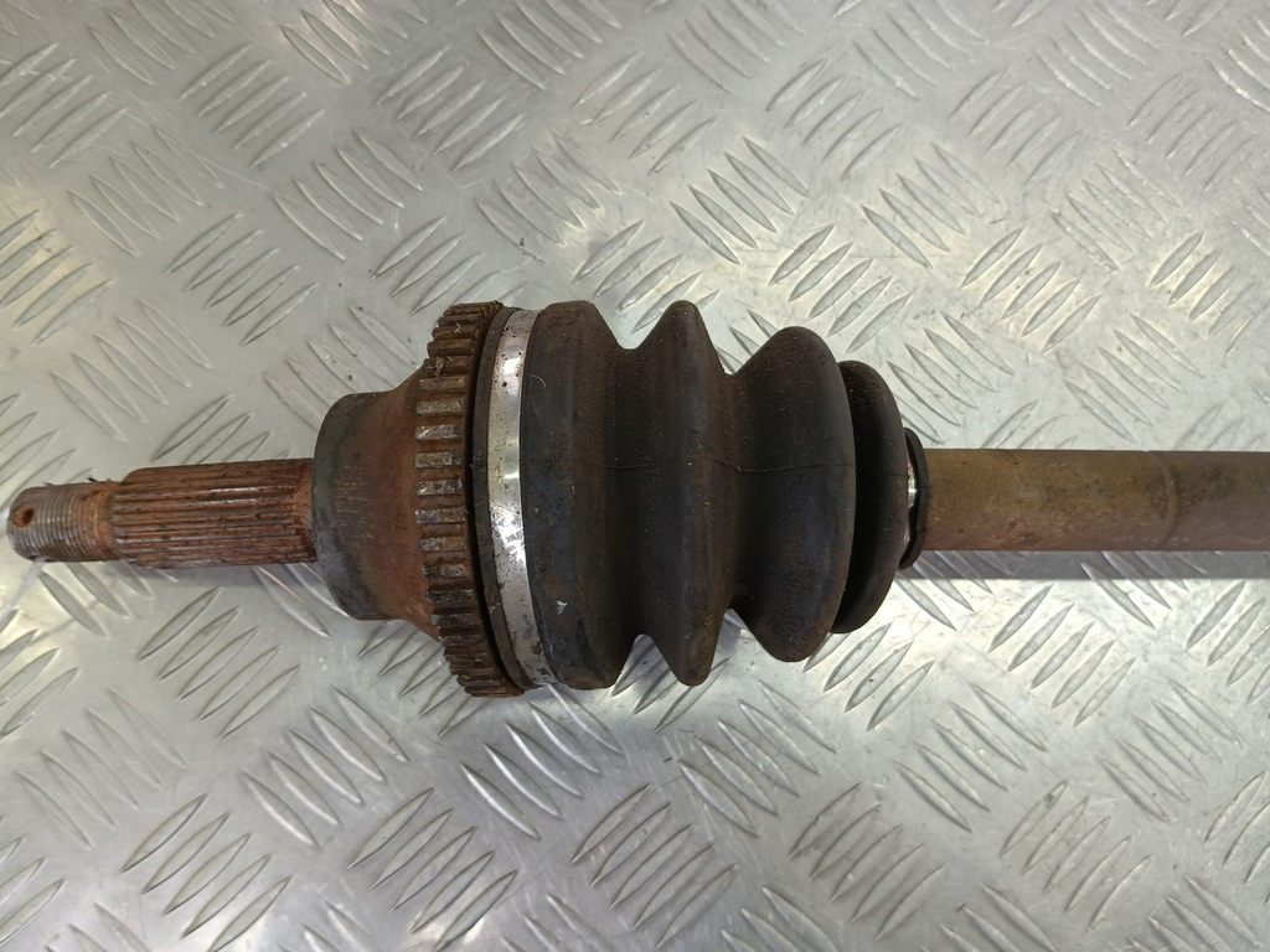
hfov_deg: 65.3
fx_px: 991
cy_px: 476
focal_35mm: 27
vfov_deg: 51.4
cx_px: 635
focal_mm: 4.11
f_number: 1.6
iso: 108
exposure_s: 1/50
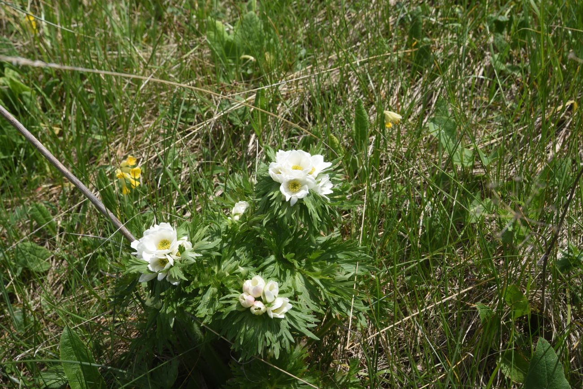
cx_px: 292
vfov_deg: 24.2
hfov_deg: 35.6
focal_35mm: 56
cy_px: 194
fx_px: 907
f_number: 13
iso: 500
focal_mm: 56
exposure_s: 1/640
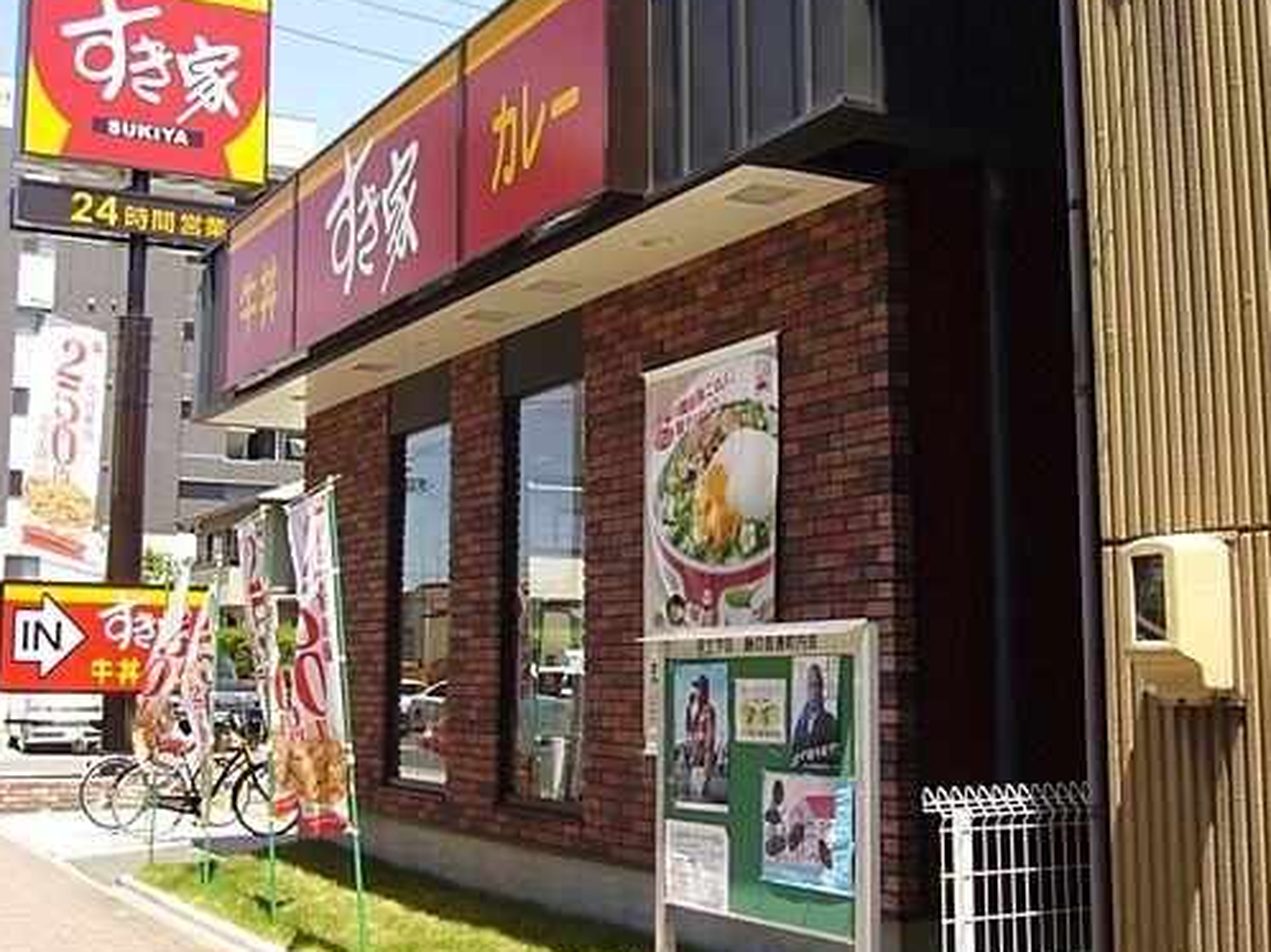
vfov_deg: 32.1
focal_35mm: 45
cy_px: 413
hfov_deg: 41.9
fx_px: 1651
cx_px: 521
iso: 80
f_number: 5.6
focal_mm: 5.8
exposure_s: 1/160
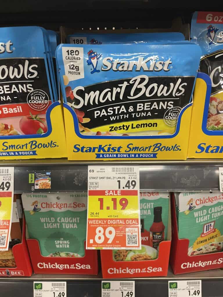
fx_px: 223
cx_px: 112
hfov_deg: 53.1
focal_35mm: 26
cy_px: 148
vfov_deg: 67.3
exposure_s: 1/44
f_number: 1.6
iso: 125
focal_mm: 4.2
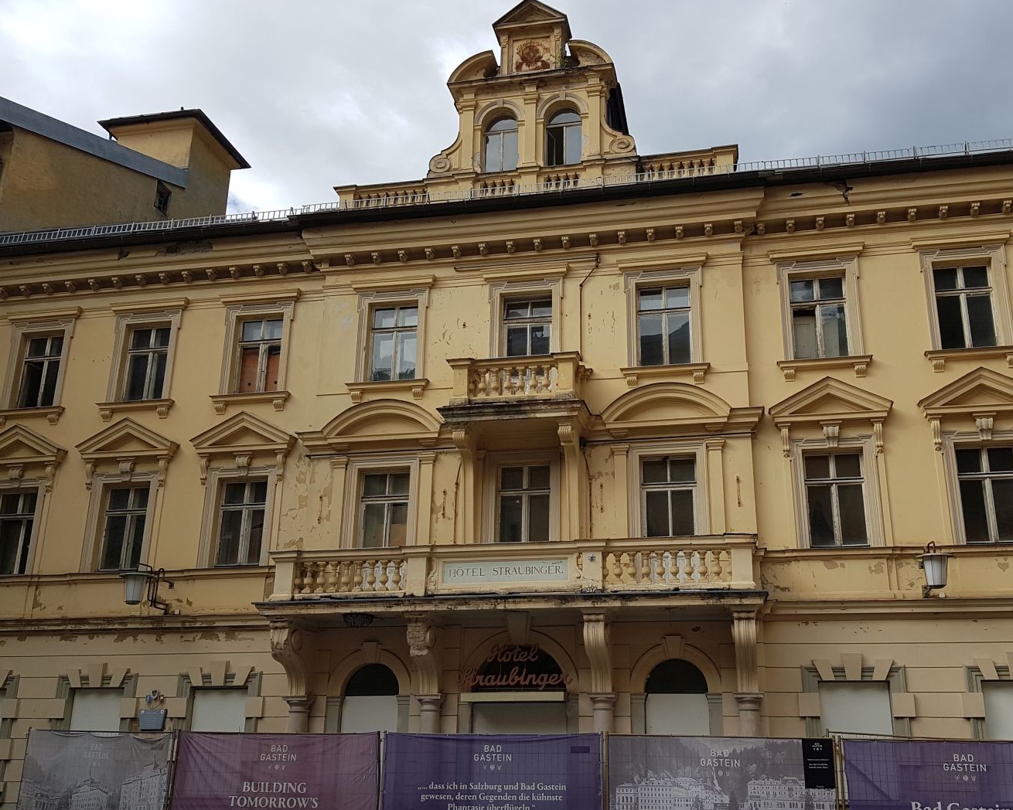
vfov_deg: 47.1
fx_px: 929
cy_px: 442
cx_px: 561
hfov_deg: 57.0
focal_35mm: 31
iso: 50
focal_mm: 4.2
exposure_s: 1/1448
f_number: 1.7
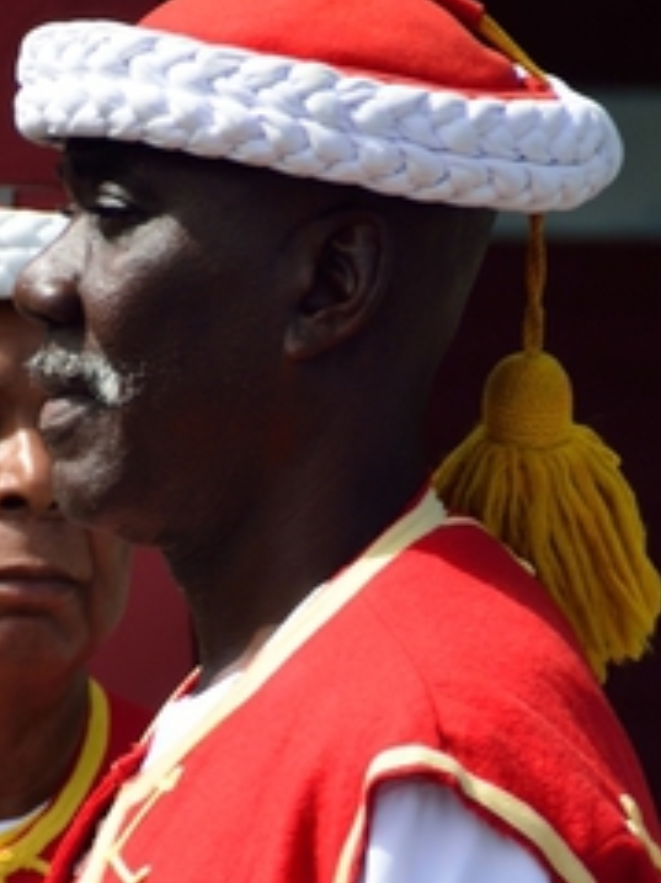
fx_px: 21457
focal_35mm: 842
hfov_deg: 1.8
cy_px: 1238
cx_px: -90
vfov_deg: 2.4
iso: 100
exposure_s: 1/320
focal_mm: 200
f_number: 6.3
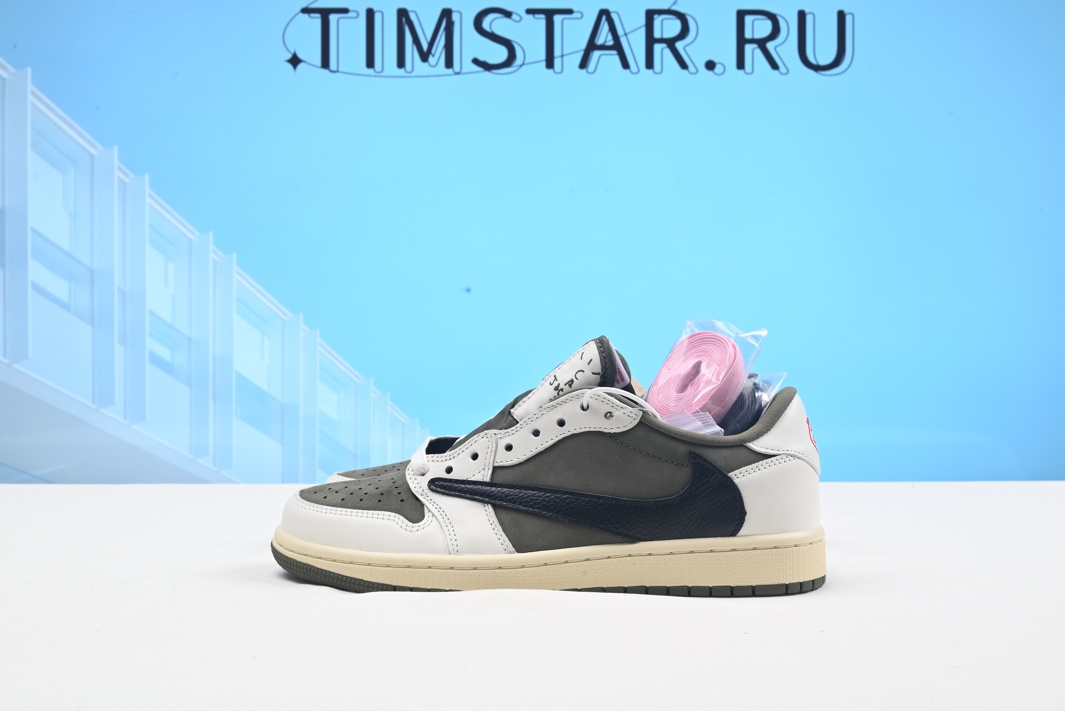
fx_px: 1213
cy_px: 356
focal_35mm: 41
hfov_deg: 47.4
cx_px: 532
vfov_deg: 32.7
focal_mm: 41
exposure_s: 1/2
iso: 100
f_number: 16
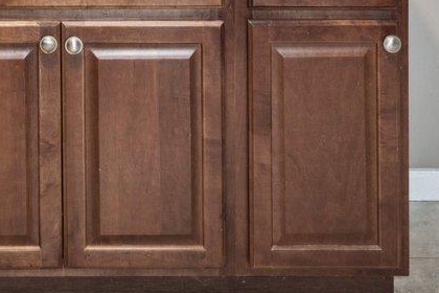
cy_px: -269
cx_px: 61
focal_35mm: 78
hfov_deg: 25.3
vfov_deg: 14.8
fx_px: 951
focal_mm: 16
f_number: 8
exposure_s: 1/2
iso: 125
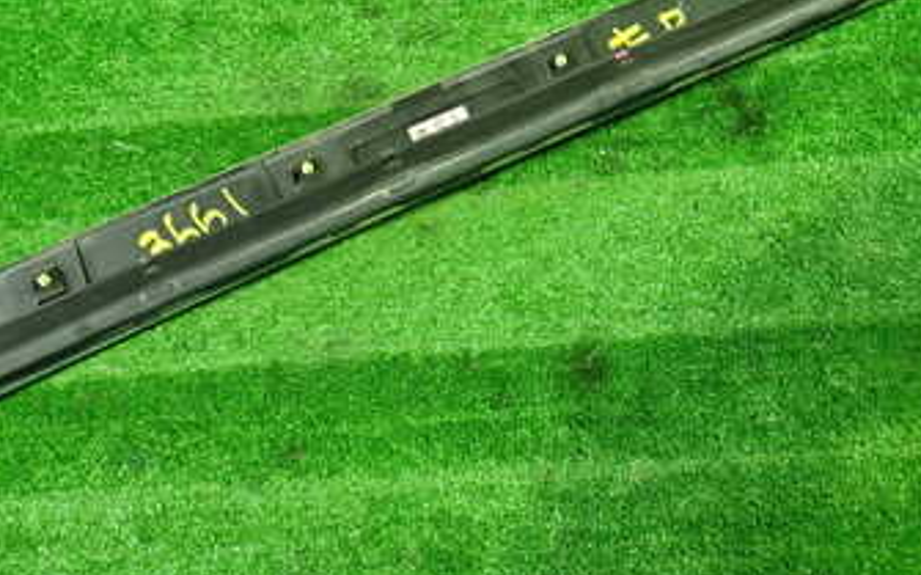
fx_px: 1430
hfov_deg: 35.7
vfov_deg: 22.2
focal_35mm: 57
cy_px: 66
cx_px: 426
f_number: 2.3
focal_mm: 5.4
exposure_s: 1/30
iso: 640
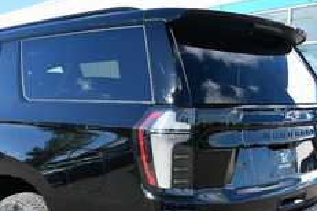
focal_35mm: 52
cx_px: 110
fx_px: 458
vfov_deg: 25.5
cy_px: 169
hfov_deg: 37.8
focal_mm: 20
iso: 200
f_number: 7.1
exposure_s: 1/250
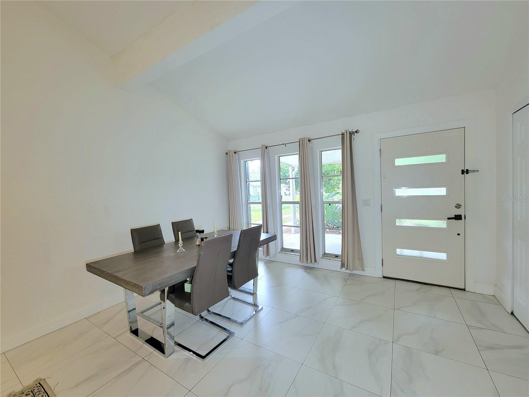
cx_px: 264
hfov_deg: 106.2
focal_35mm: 13
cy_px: 198
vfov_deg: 89.9
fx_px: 199
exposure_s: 1/60.2
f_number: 2.2
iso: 125
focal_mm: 2.2
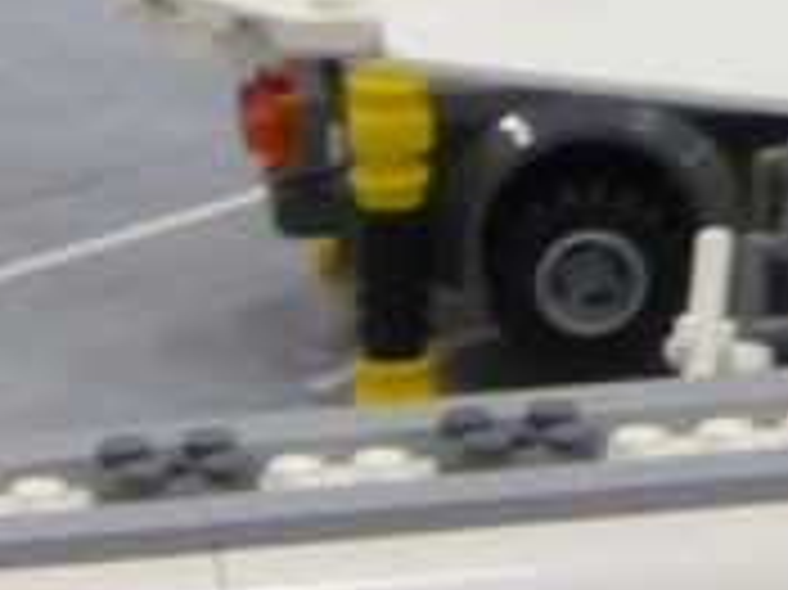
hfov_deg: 1.4
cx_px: -77
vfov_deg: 1.1
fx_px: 31393
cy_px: 671
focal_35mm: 1380
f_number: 5.6
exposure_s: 1/10
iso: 400
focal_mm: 38.2
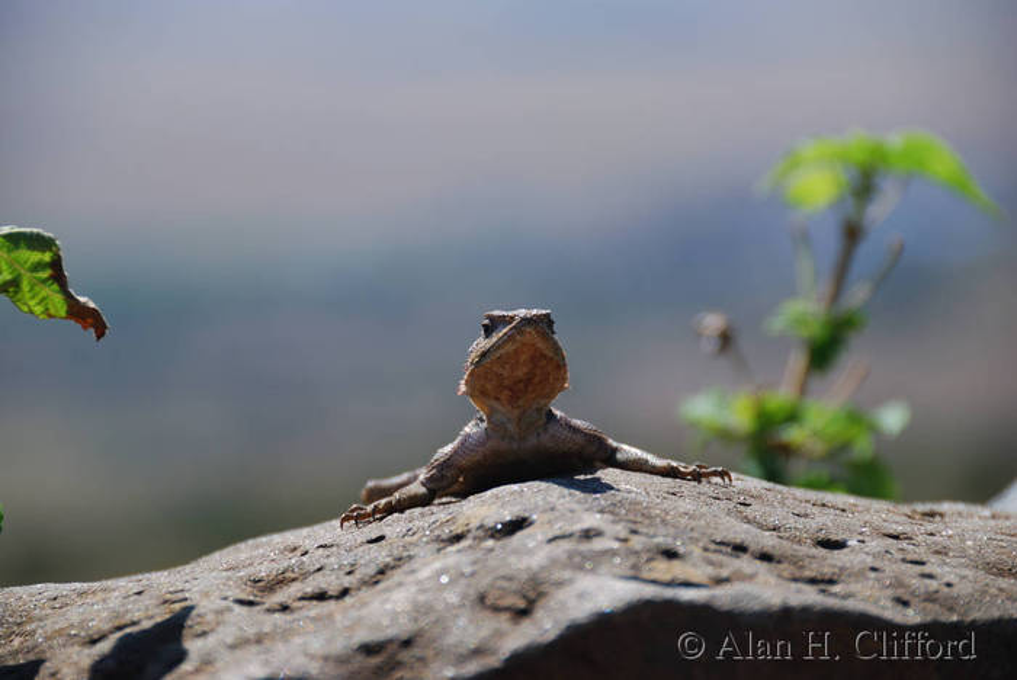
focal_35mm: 300
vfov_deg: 4.6
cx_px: 508
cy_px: 340
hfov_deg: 6.9
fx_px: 8482
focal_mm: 200
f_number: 5.6
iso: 100
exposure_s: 1/320
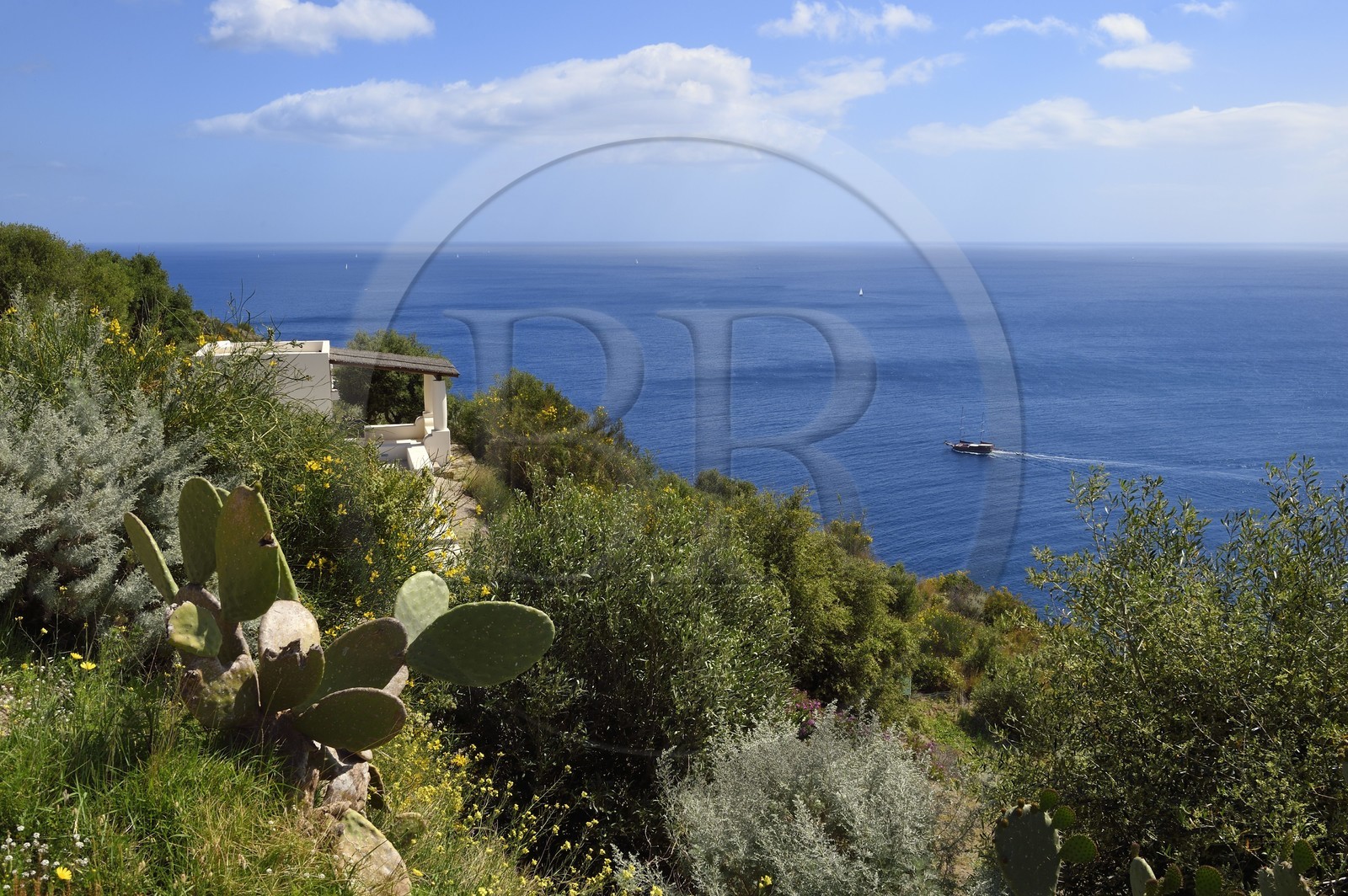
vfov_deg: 41.0
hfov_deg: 58.8
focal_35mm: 32
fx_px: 1197
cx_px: 674
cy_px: 448
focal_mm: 32
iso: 200
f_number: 14
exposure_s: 1/250
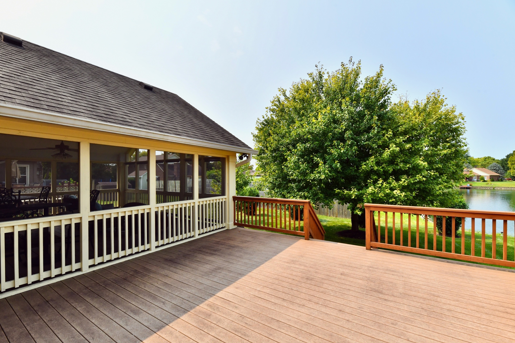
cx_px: 247
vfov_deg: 77.3
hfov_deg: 100.3
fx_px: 215
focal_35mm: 15
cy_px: 179
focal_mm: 14
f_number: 13
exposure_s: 1/640
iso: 640
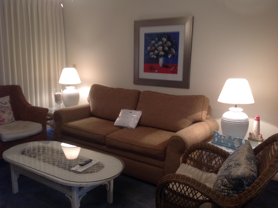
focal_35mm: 36
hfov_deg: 51.4
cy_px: 102
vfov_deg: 39.7
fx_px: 289
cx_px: 140
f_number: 2.4
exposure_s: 1/15
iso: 80
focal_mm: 4.28
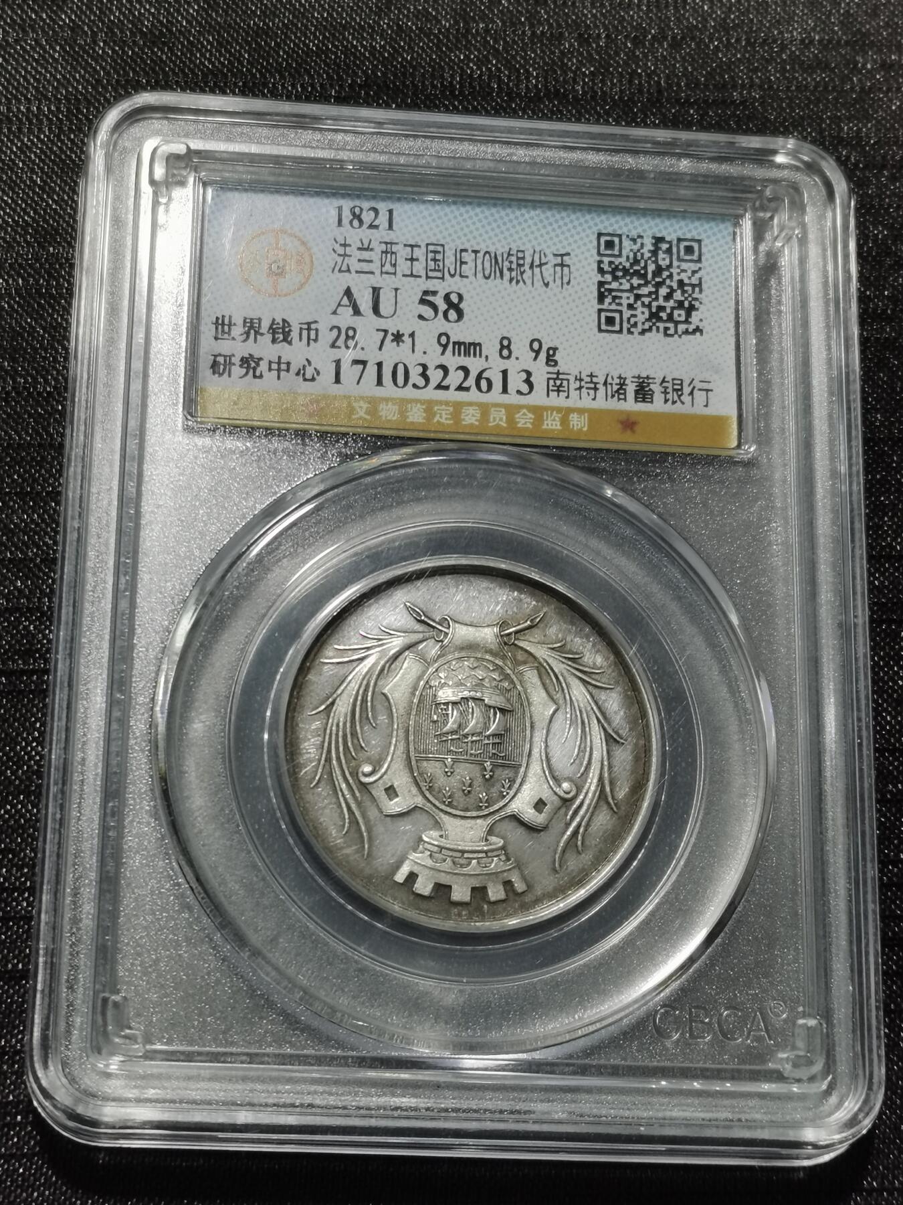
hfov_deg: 21.0
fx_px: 2435
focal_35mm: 70
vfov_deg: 27.8
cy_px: 602
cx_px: 452
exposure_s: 1/100
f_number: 1.8
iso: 64
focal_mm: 5.58
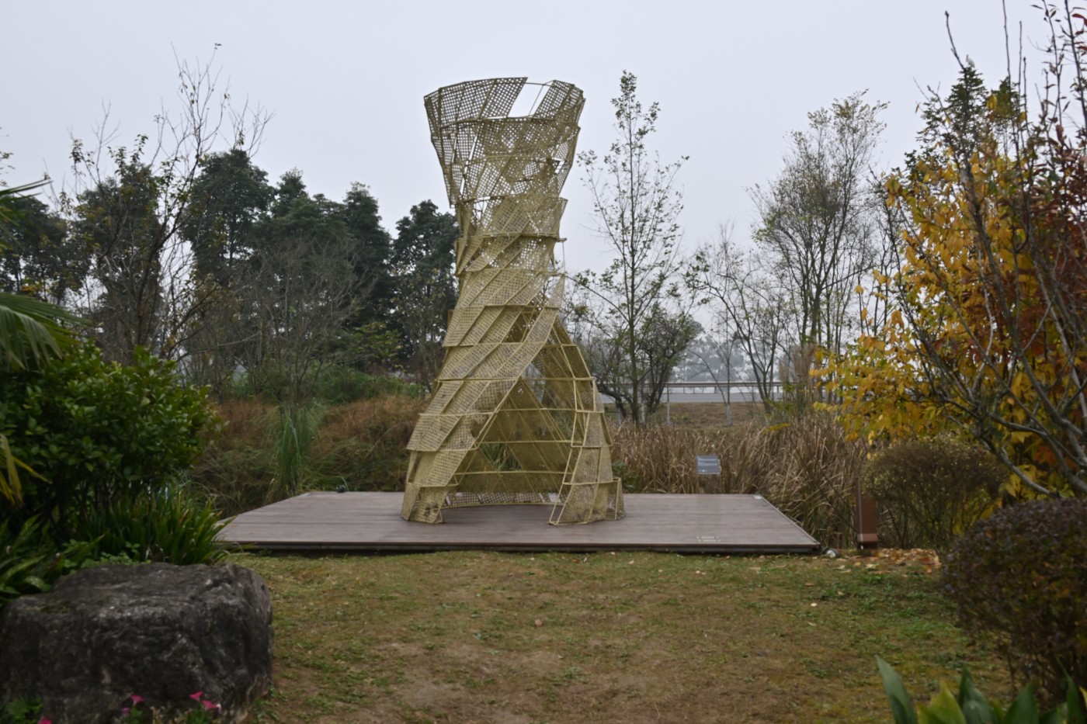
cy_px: 362
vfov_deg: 37.8
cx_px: 544
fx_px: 1057
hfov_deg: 54.4
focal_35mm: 35
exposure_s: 1/400
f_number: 10
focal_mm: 35
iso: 640
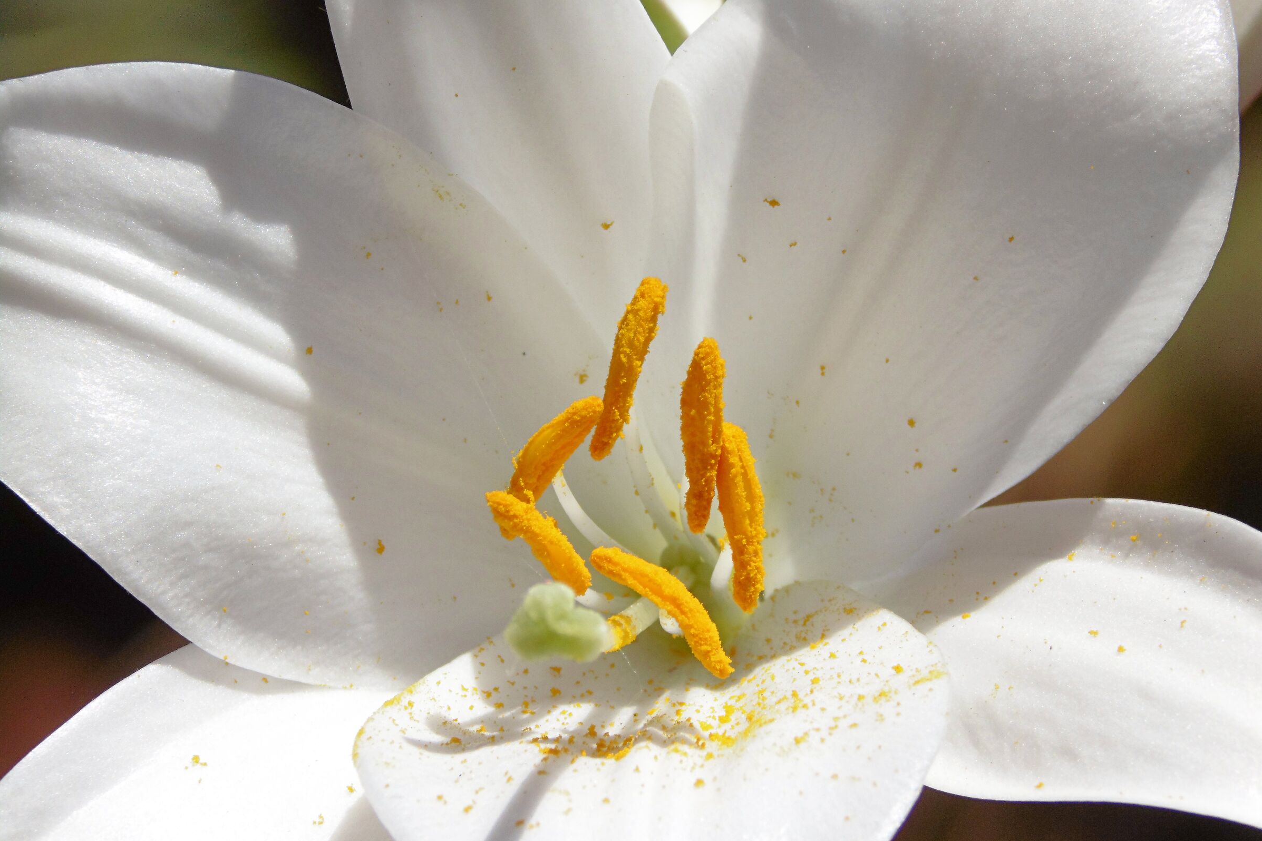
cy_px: 407
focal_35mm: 368
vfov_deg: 3.7
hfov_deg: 5.6
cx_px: 631
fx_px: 12899
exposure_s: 1/800
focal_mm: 65.1
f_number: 5.9
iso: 100
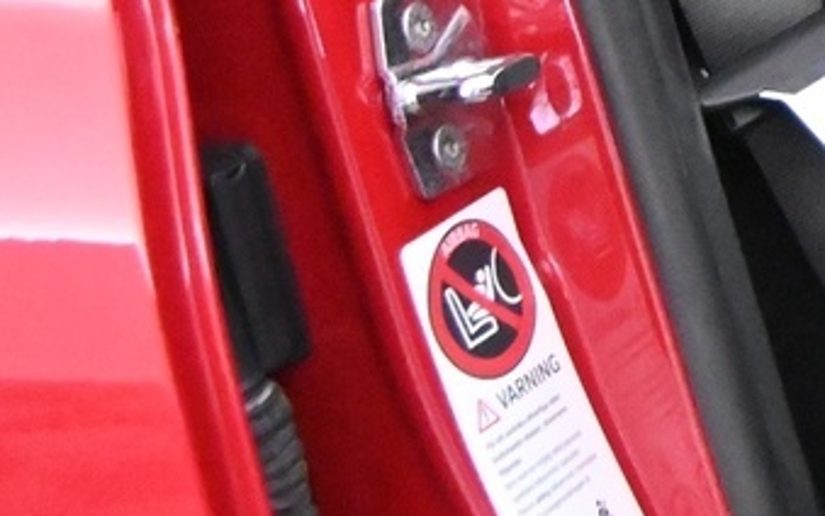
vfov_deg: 3.6
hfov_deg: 5.6
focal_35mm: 365
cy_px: -187
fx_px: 8208
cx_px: 1806
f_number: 7.1
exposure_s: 1/80
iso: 11400
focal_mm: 50
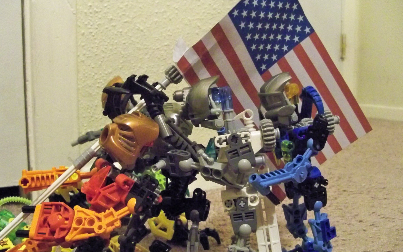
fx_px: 417
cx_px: 200
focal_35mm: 38
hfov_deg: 51.5
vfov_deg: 33.6
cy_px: 138
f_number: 3.5
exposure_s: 1/8
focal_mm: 6.2
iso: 1600
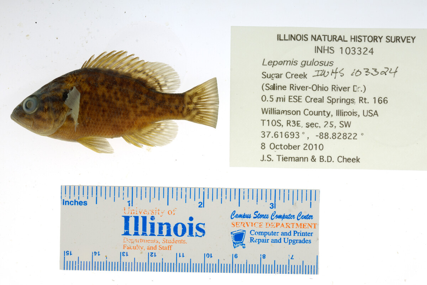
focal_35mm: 60
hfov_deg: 33.4
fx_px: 712
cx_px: 214
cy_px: 142
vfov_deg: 22.6
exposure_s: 1/125
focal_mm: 60
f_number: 10
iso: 100
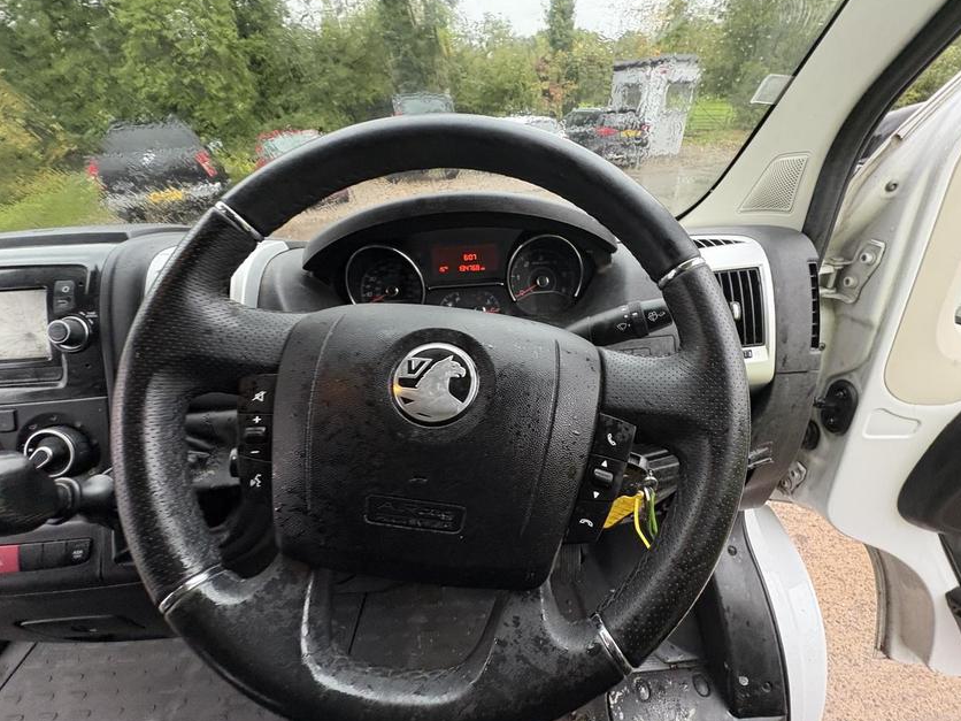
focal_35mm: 15
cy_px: 369
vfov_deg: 81.7
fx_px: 416
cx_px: 513
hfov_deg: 98.0
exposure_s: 1/60
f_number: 2.2
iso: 400
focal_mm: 2.22
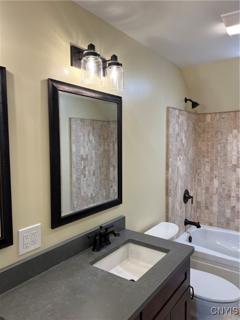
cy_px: 160
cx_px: 120
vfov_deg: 67.3
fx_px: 240
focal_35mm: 26
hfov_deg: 53.1
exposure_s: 1/120
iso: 64
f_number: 1.5
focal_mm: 5.7
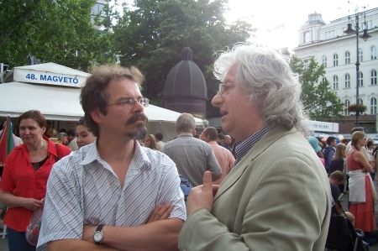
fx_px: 357
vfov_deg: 38.8
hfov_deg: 55.8
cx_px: 189
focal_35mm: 34
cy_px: 126
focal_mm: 5.6
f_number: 2.7
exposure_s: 1/250
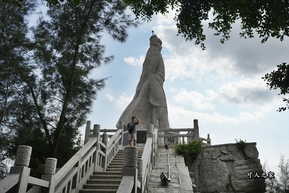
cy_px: 96
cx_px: 144
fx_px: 266
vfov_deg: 39.9
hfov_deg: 57.1
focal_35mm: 33
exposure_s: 1/4000
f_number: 11
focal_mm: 33.1
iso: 1600
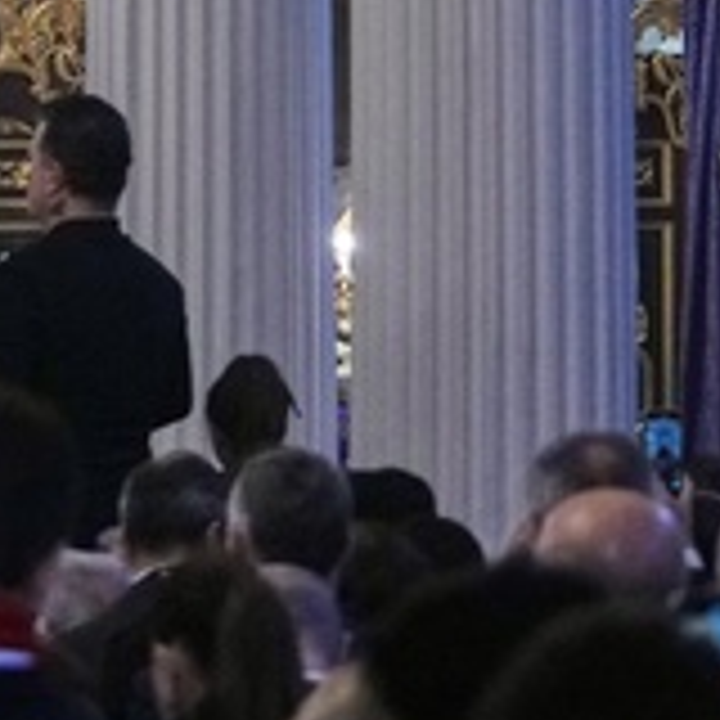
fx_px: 8942
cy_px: -484
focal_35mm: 380
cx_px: -1454
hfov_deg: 4.4
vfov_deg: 4.6
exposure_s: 1/250
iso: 1600
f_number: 3.2
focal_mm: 70
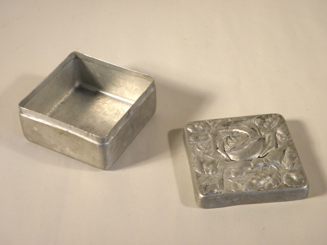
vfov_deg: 21.6
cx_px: 164
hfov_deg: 28.6
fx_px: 642
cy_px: 122
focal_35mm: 68
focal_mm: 12.2
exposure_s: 1/50
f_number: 4.3
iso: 100
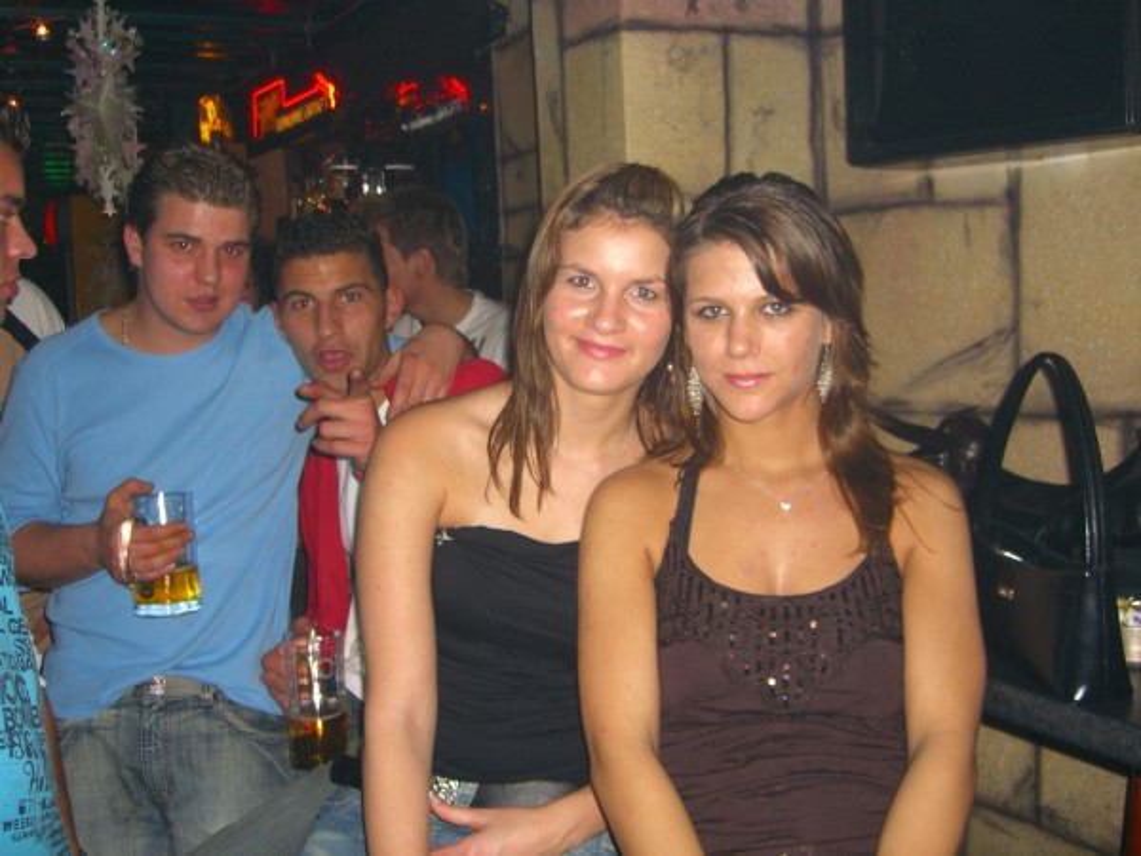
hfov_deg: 49.0
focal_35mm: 38
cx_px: 570
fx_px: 1253
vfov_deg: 37.7
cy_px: 428
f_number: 2.8
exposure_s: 1/60
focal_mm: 7.9
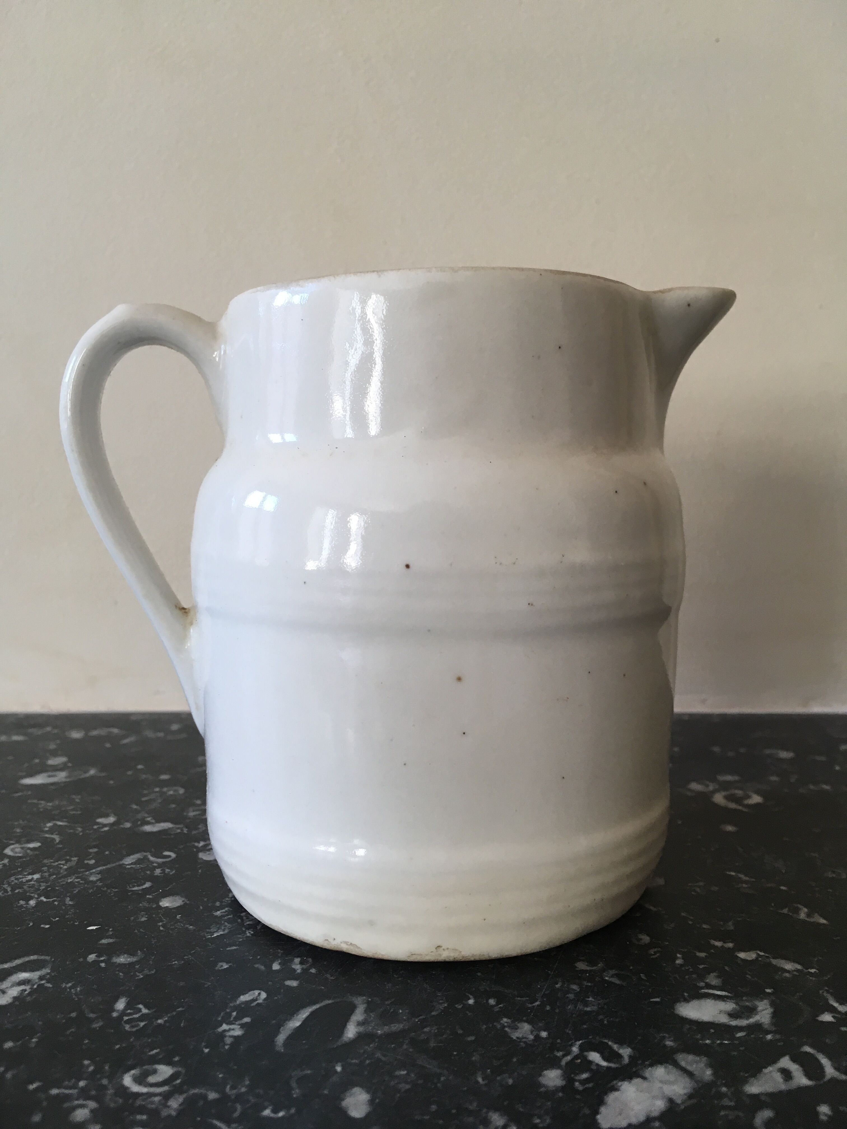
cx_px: 424
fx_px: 946
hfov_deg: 48.2
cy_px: 564
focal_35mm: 29
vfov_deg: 61.7
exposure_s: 1/33
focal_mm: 4.15
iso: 40
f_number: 2.2
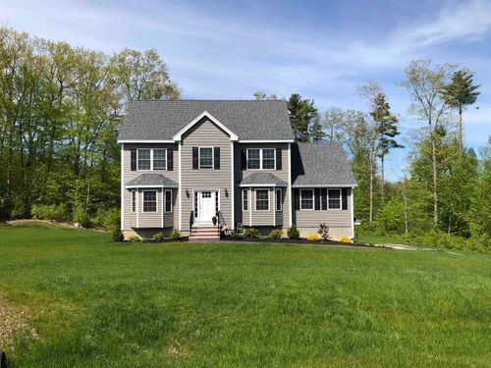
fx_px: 397
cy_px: 184
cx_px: 246
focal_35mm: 28
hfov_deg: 63.4
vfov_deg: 49.7
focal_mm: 4
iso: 20
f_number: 1.8
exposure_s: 1/2208
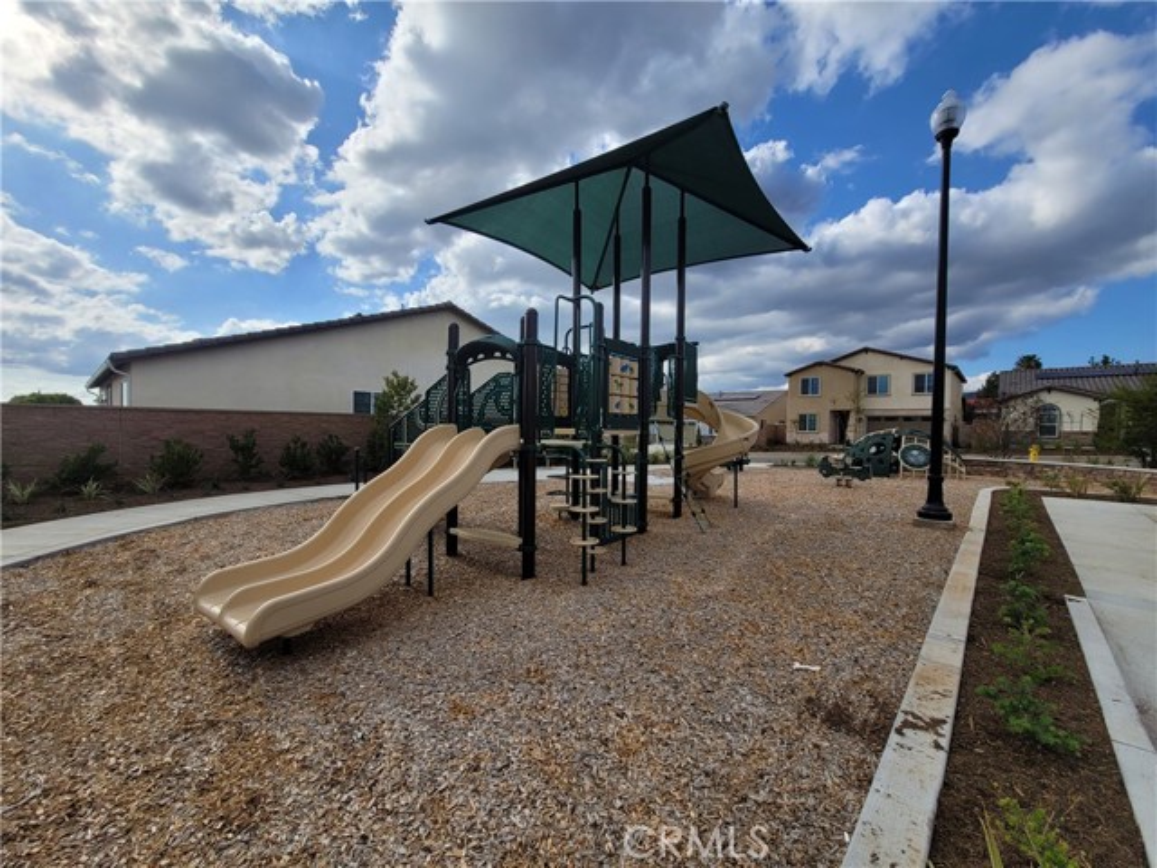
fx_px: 435
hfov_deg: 106.2
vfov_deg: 89.9
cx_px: 578
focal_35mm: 13
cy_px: 434
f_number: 2.2
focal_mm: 2.2
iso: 64
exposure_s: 1/2544
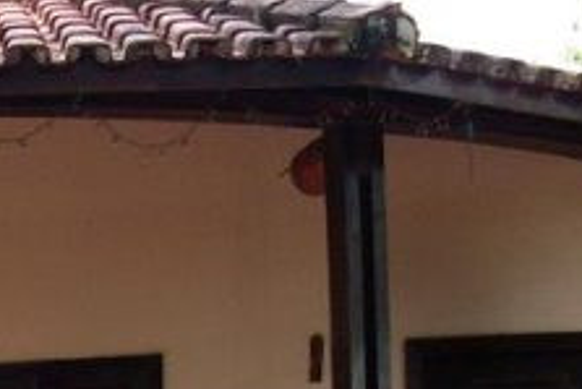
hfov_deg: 14.5
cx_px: -133
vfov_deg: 9.7
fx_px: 2200
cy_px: 624
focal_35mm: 136
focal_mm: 6.3
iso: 80
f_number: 2.8
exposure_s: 1/250
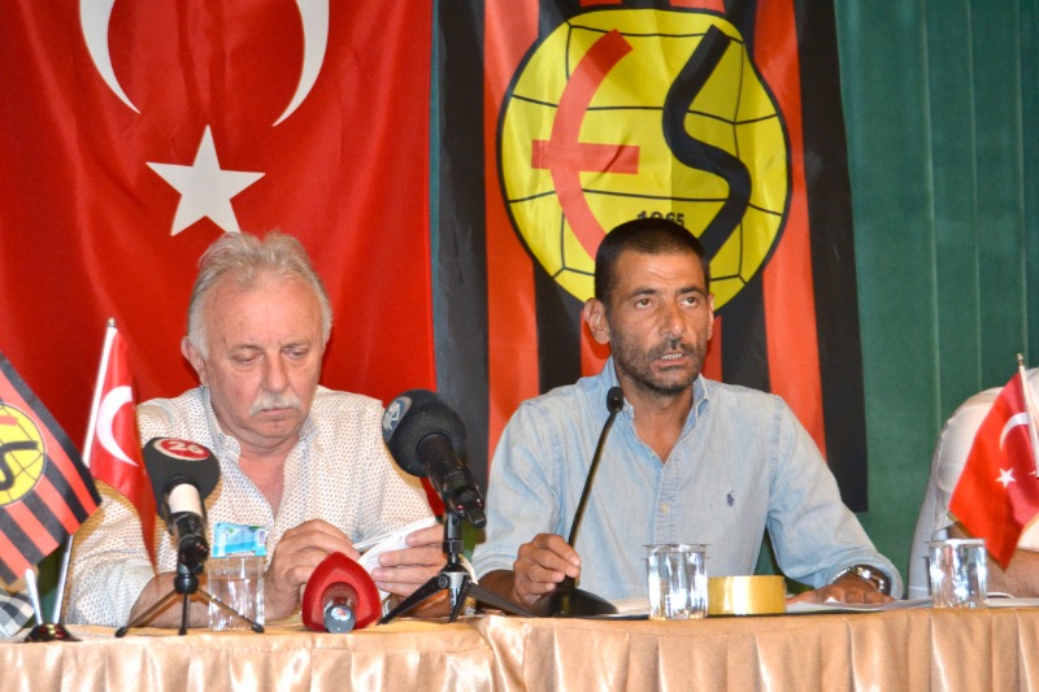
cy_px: 346
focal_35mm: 72
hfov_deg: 28.1
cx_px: 520
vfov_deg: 18.9
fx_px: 2077
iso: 1600
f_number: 5.6
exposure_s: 1/60
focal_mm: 48
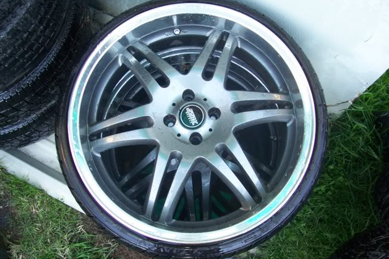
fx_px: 389
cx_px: 195
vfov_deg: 36.9
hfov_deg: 53.1
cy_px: 132
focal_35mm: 36
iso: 125
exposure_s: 1/30
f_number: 2.7
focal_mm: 5.6
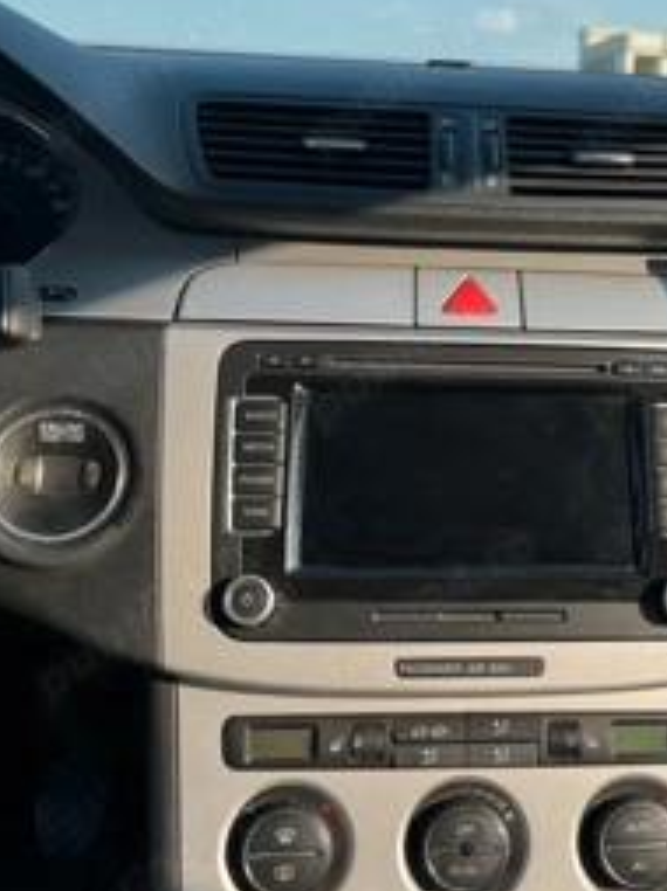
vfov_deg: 45.7
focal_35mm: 41
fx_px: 1055
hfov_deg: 34.4
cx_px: 491
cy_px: 382
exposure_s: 1/1558
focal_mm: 5.1
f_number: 1.6
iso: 50
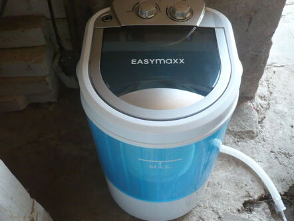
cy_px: 107
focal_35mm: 38
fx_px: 323
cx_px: 149
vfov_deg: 37.7
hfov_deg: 49.0
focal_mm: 5.8
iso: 200
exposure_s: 1/50
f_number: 2.8
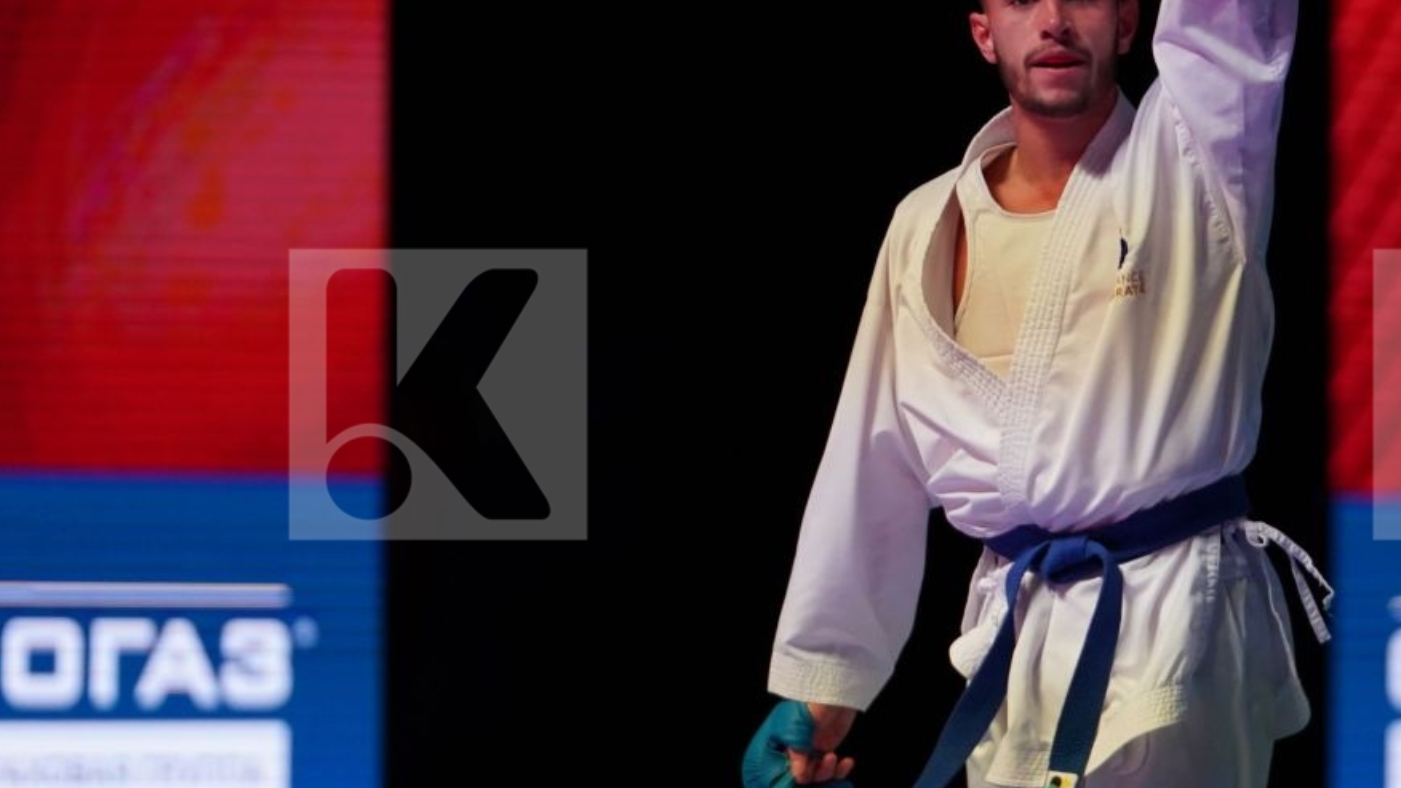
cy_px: 395
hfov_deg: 6.7
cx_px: 980
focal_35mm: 323
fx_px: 12001
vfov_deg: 3.8
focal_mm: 150
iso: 2000
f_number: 2.8
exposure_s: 1/1000
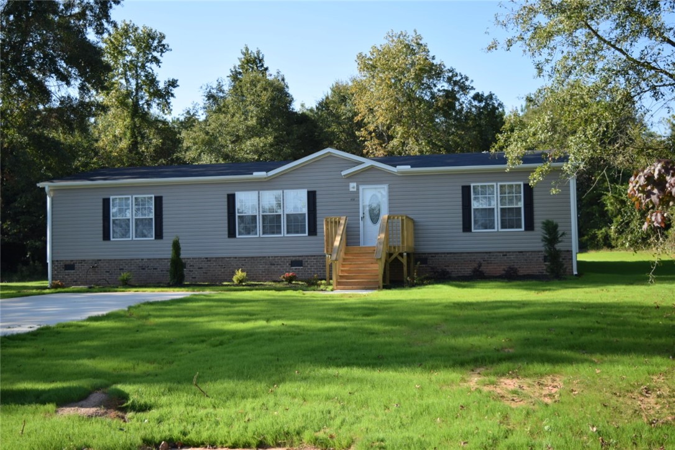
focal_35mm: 44
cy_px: 225
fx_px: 816
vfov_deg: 30.8
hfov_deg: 45.0
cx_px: 338
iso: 100
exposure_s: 1/350
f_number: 4.2
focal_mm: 29
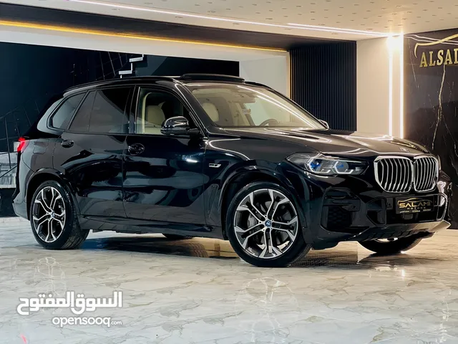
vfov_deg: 19.1
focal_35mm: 77
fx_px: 1019
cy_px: 172
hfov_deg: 25.3
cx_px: 229
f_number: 2.8
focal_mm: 9
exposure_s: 1/33
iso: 125
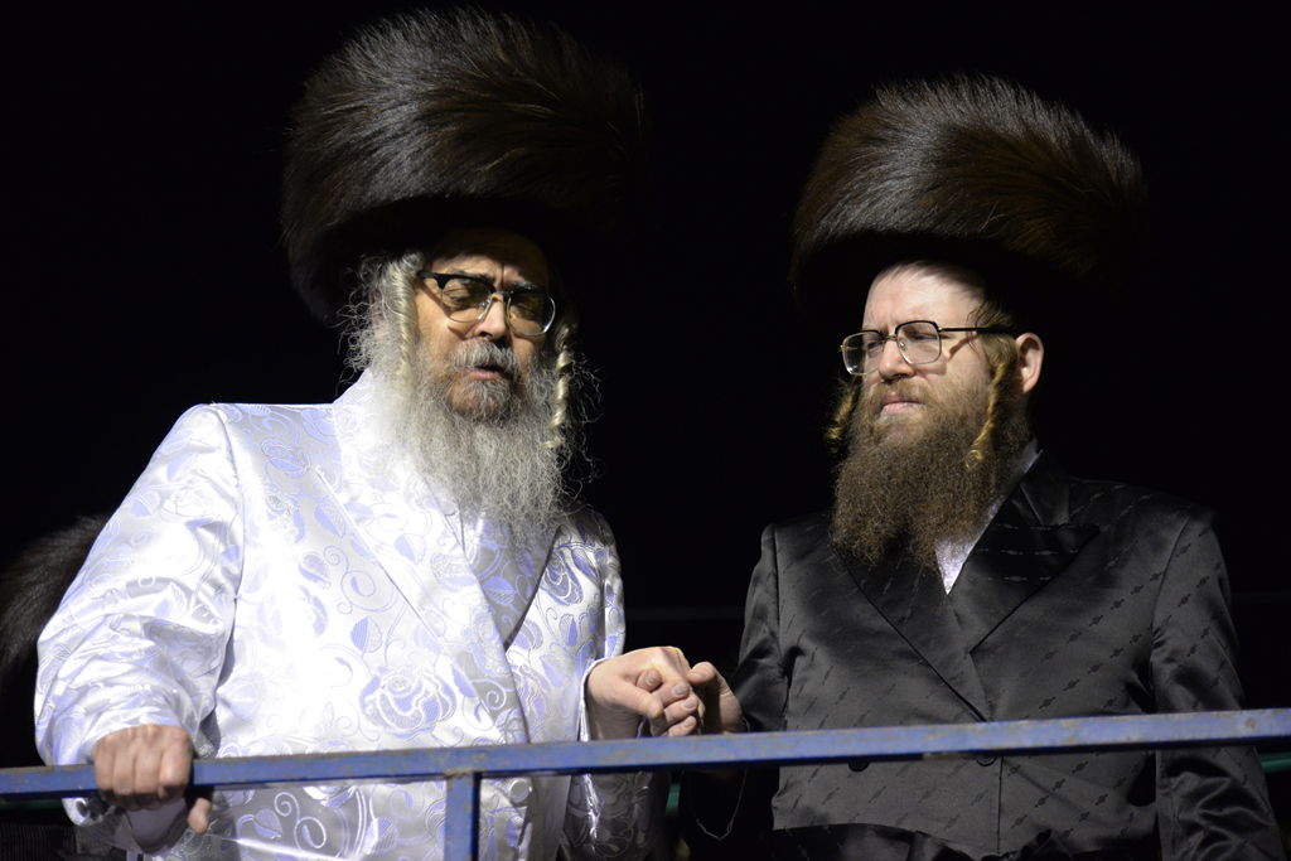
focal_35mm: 105
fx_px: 3766
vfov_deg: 13.0
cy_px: 430
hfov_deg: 19.5
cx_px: 646
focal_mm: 105
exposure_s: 1/80
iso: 2000
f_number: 4
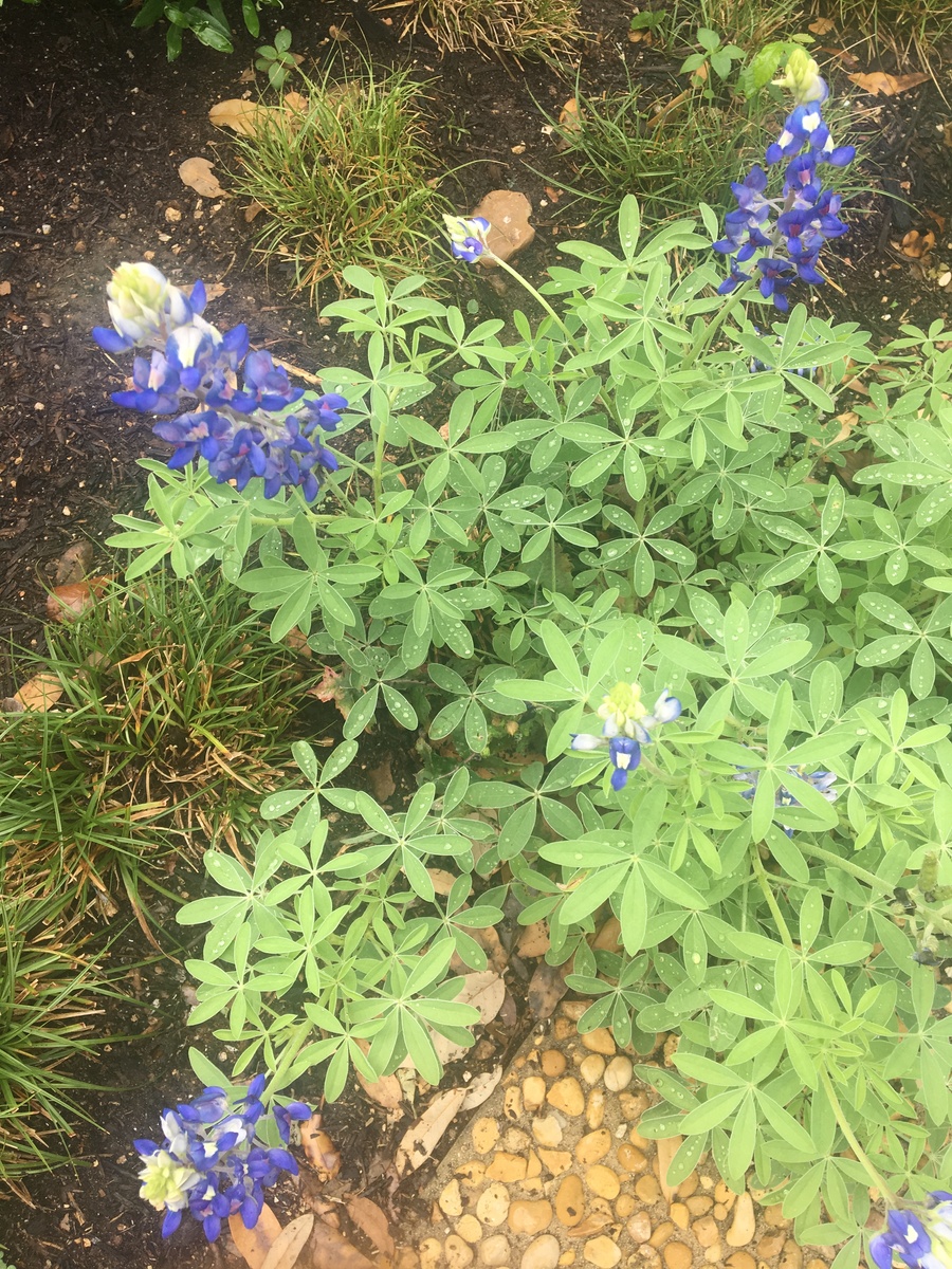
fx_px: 1063
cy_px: 634
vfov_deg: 61.7
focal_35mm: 29
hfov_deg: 48.2
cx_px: 476
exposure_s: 1/218
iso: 25
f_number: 2.2
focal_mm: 4.15
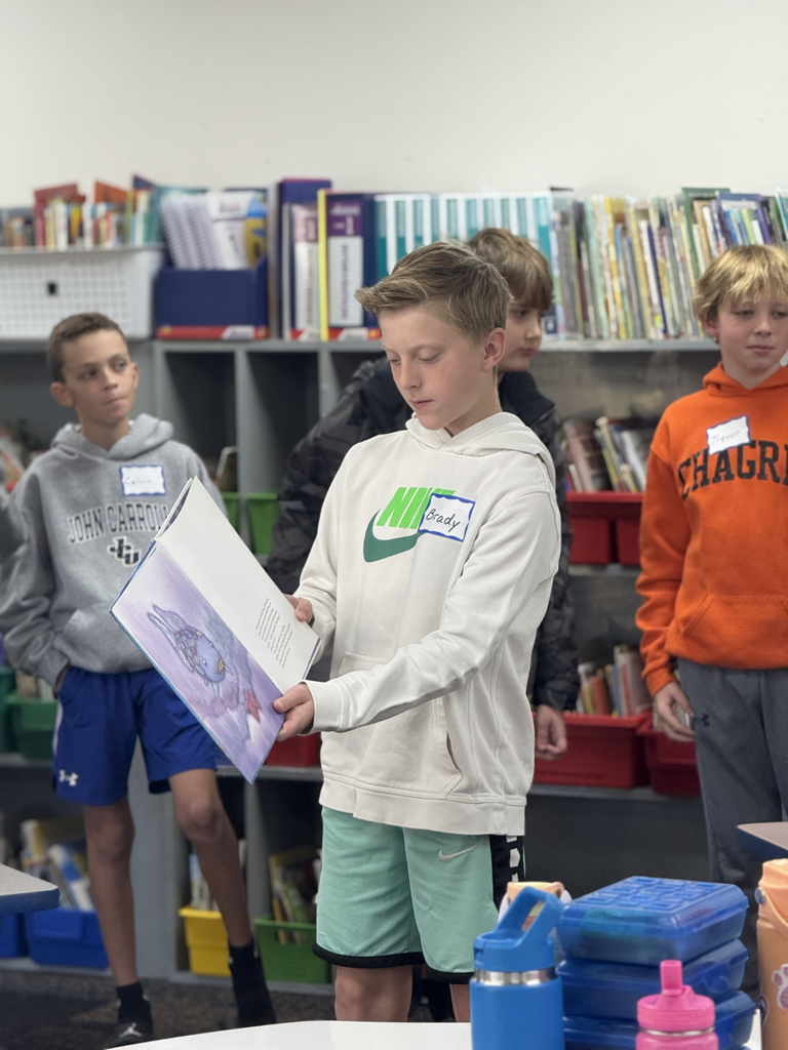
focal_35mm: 120
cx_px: 394
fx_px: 3642
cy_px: 525
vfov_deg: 16.4
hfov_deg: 12.3
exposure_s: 1/120
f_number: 2.8
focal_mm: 15.7
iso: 160
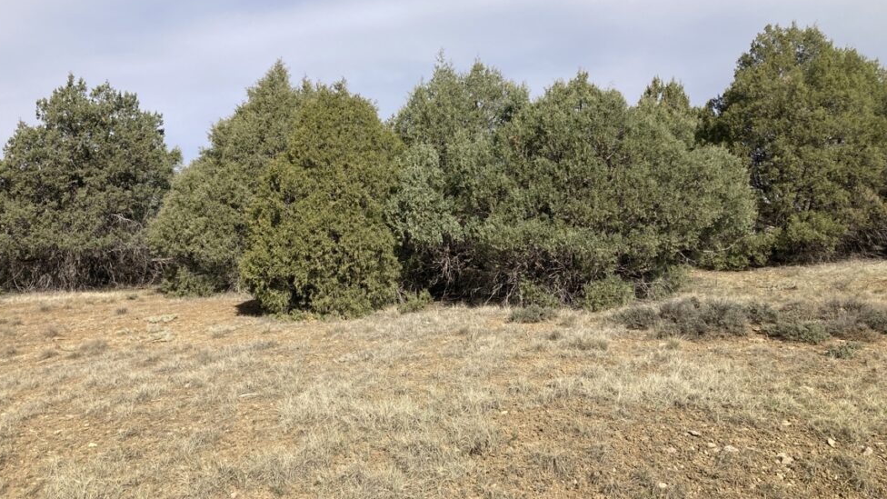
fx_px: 753
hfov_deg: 61.0
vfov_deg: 36.6
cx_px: 423
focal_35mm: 32
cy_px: 208
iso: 20
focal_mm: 3.99
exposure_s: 1/2525
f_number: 1.8
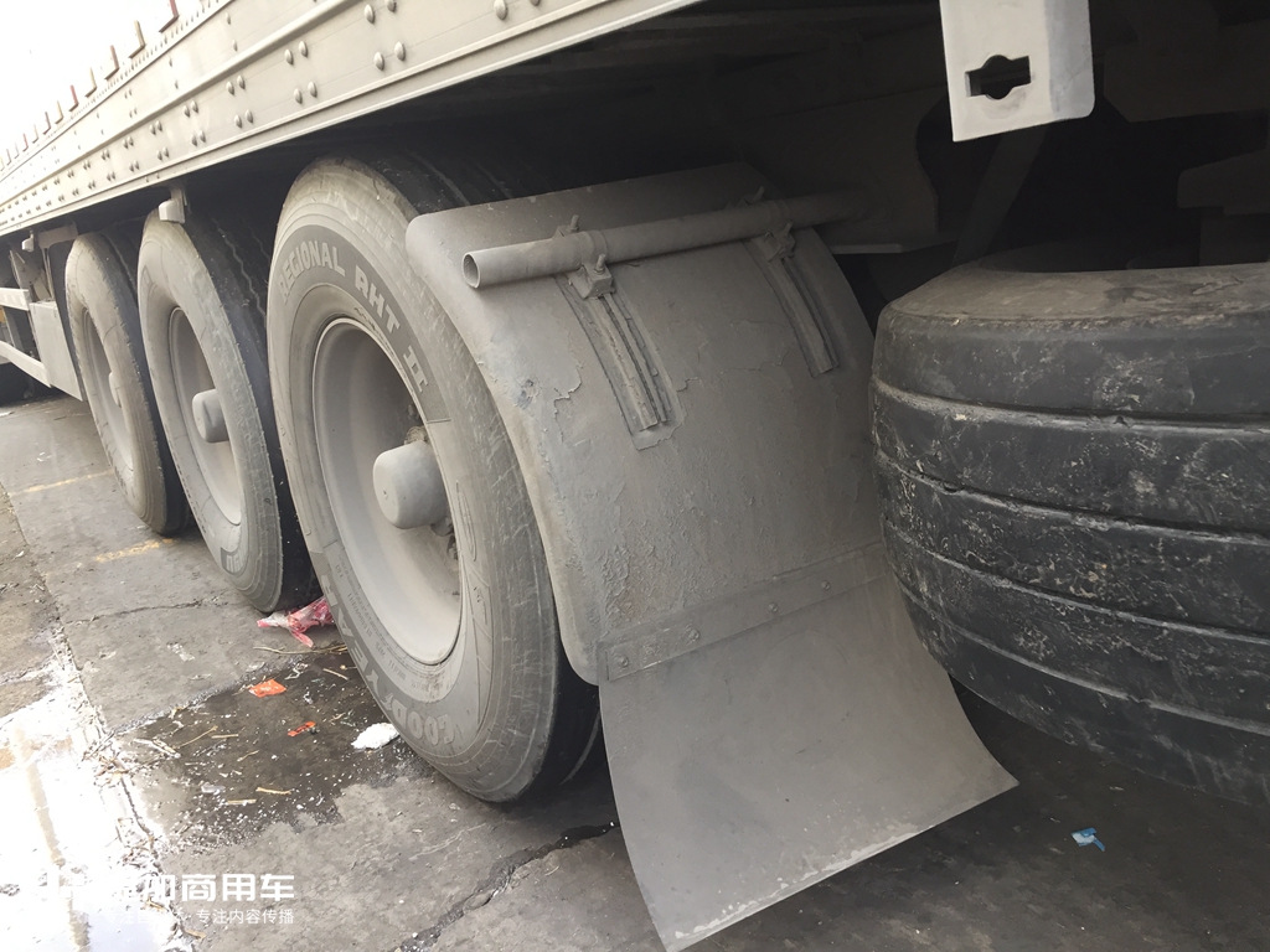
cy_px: 476
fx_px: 1064
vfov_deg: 48.2
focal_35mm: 29
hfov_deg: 61.7
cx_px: 635
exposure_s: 1/33
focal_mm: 4.15
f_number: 2.2
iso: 32
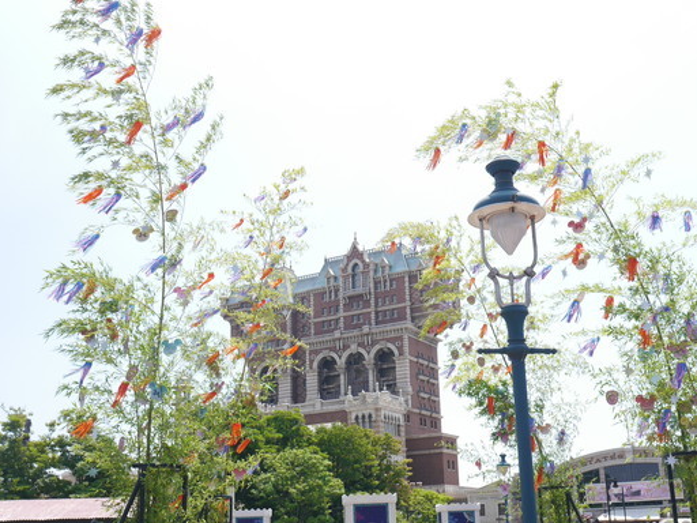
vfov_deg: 32.1
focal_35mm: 45
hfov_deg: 42.1
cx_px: 369
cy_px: 316
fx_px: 906
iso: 160
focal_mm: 18
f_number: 7.1
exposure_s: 1/320
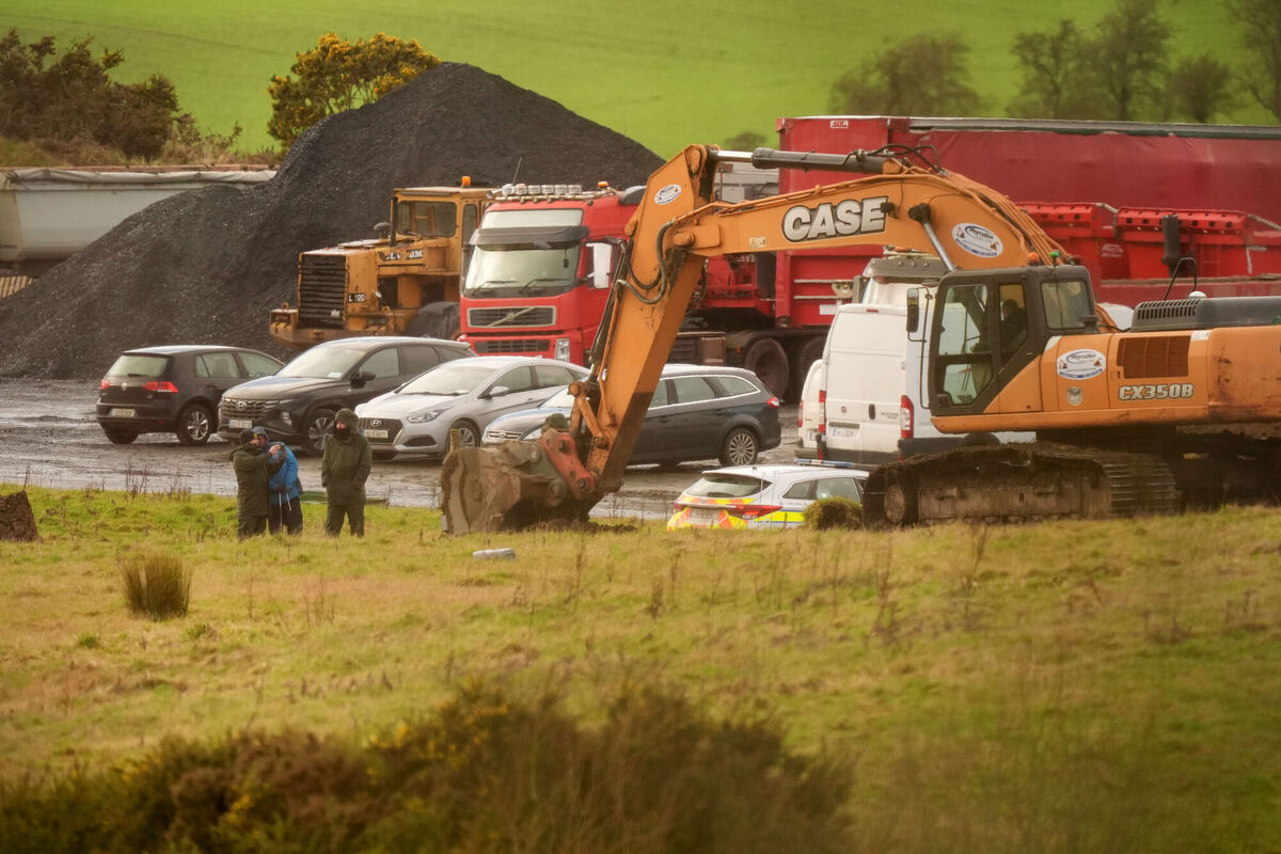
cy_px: 427
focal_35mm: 800
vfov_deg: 1.7
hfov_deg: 2.6
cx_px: 640
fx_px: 28464
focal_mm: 800
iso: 2500
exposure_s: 1/2000
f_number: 5.6
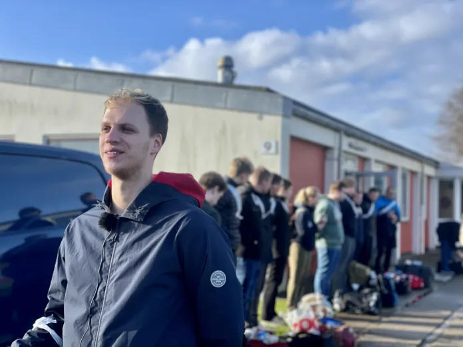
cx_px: 232
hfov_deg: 36.8
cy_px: 174
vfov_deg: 28.0
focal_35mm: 52
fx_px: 696
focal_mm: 6
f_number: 2
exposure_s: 1/999
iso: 32
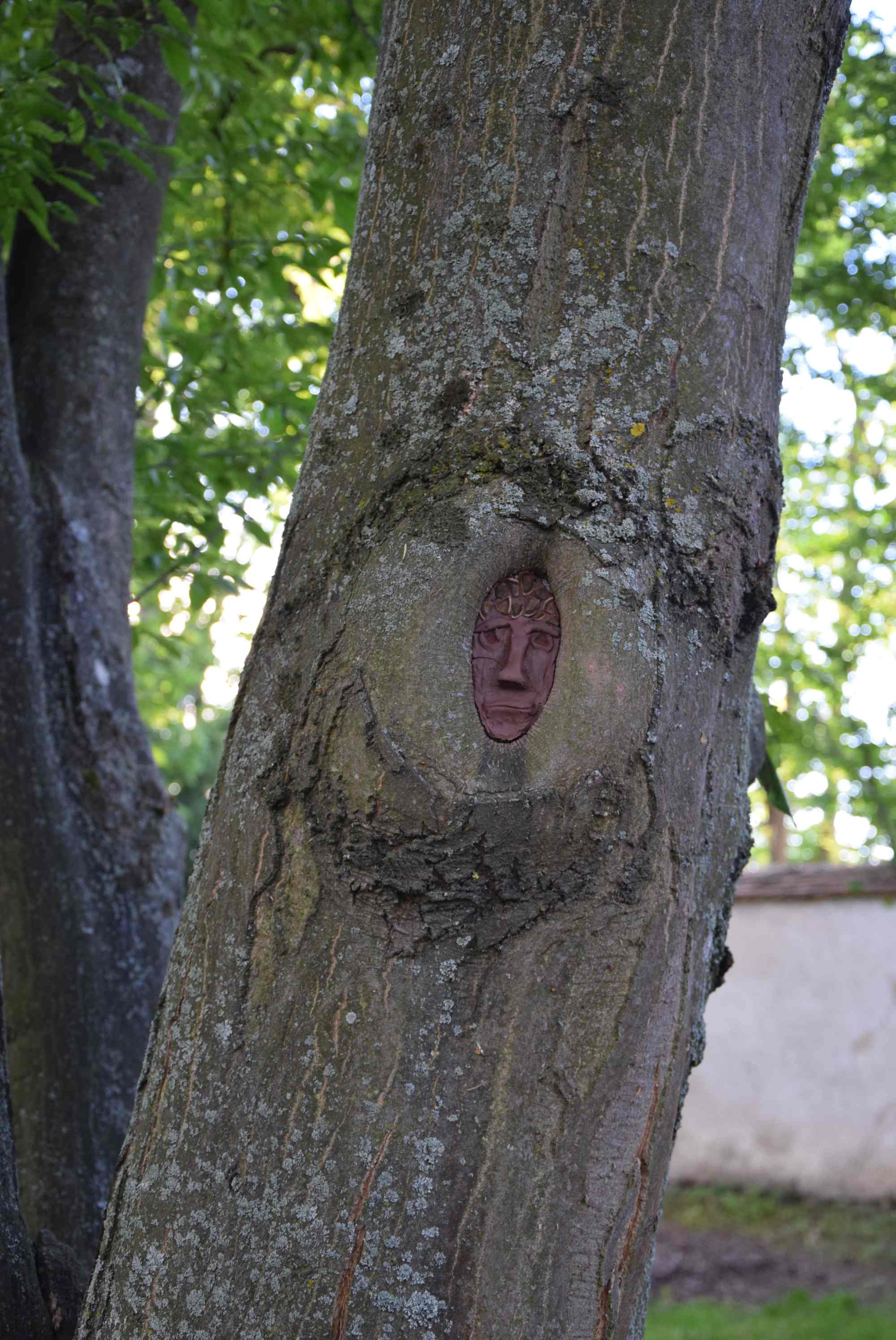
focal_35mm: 57
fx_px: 2124
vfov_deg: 35.0
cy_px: 670
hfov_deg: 23.8
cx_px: 448
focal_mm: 38
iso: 500
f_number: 4.5
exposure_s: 1/60
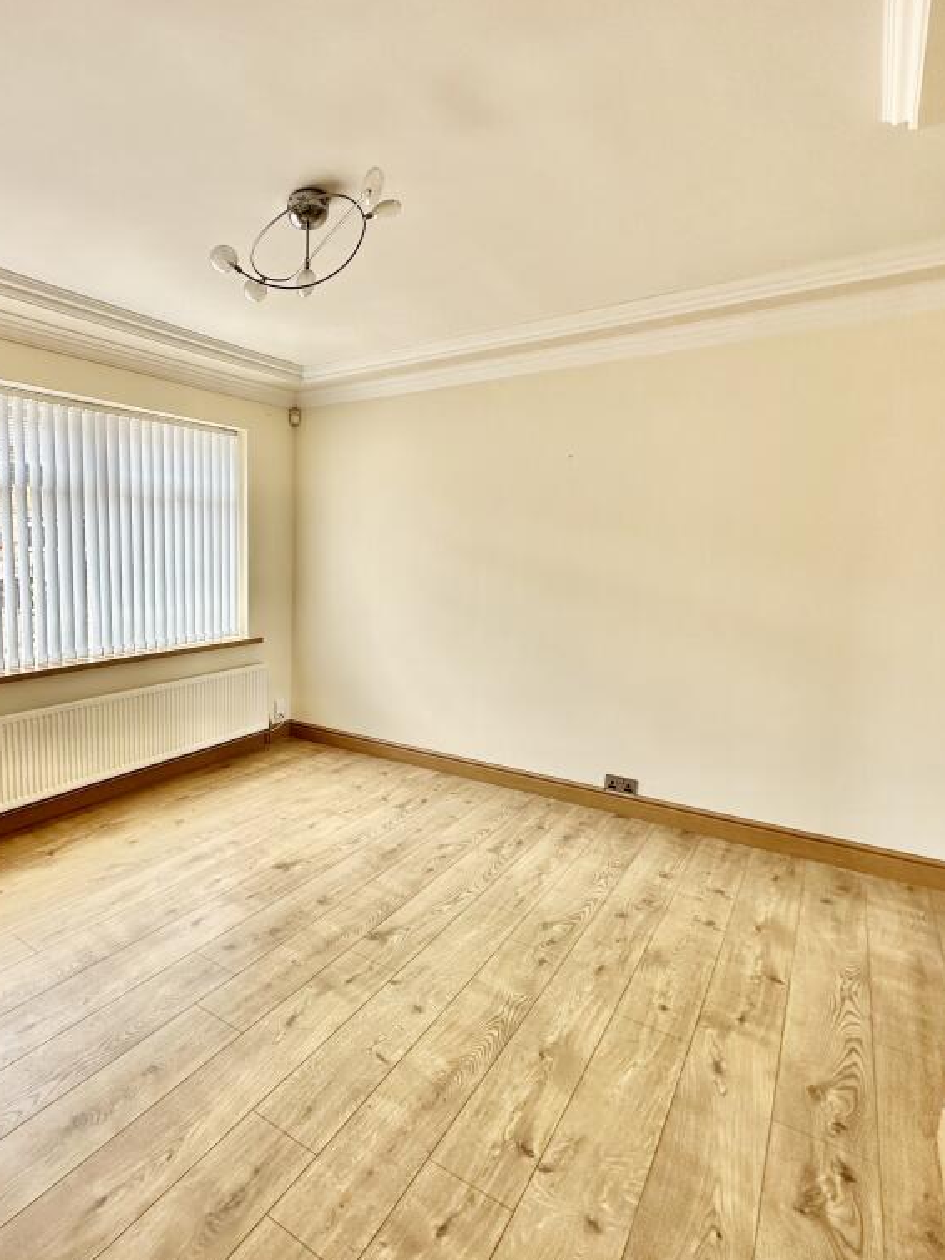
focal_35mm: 19
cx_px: 272
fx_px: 692
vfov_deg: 84.7
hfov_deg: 65.7
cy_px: 631
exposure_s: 1/235
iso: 40
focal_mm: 2.22
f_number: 2.2
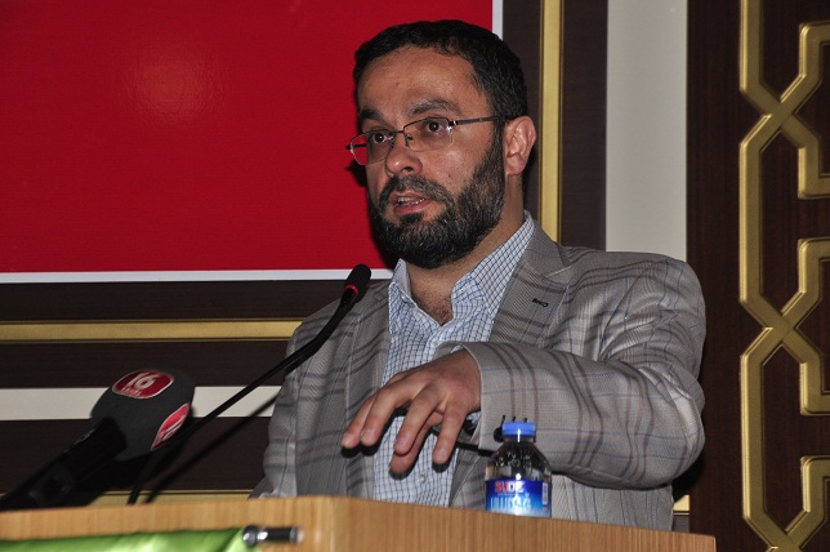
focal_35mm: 158
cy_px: 276
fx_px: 3628
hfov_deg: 13.1
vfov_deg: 8.7
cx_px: 415
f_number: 5.6
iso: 500
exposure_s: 1/100
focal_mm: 105
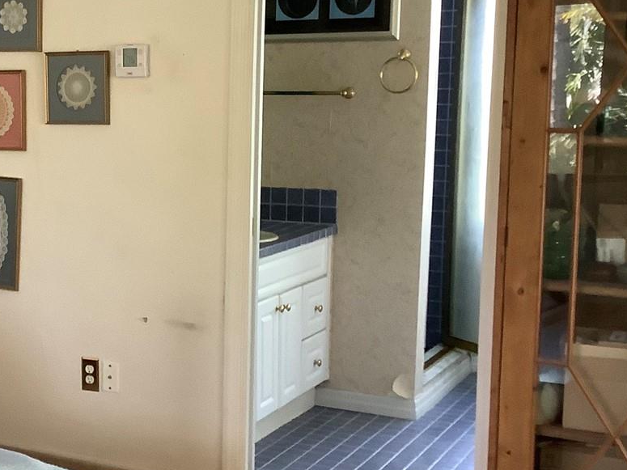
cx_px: 66
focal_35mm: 64
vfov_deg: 22.9
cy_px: 238
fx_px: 1159
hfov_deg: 29.1
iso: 250
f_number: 2.4
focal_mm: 3.3
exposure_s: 1/40
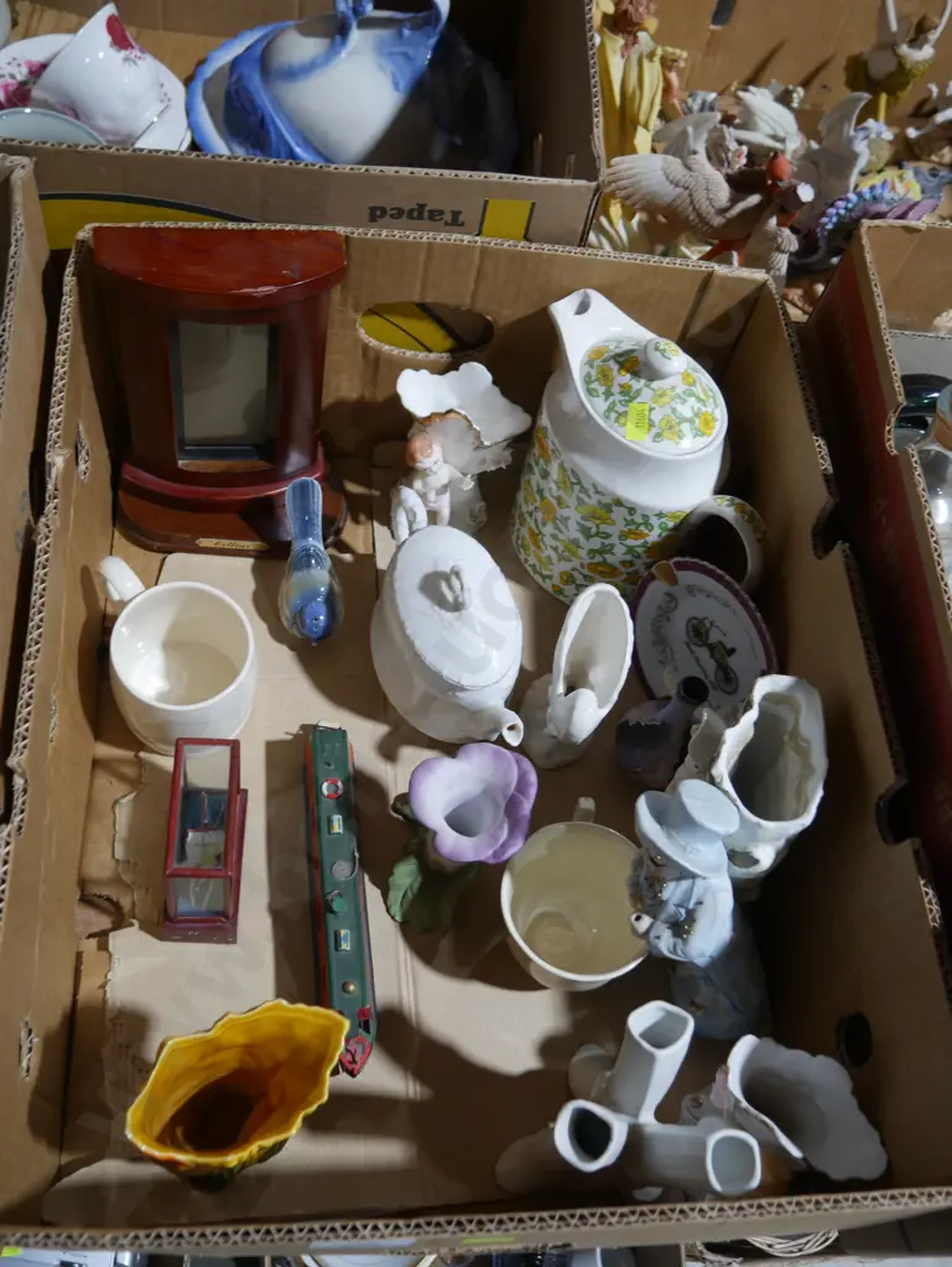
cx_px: 476
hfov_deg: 44.2
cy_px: 634
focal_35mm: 32
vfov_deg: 56.8
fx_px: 1172
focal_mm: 16
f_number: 3.6
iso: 320
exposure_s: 1/60
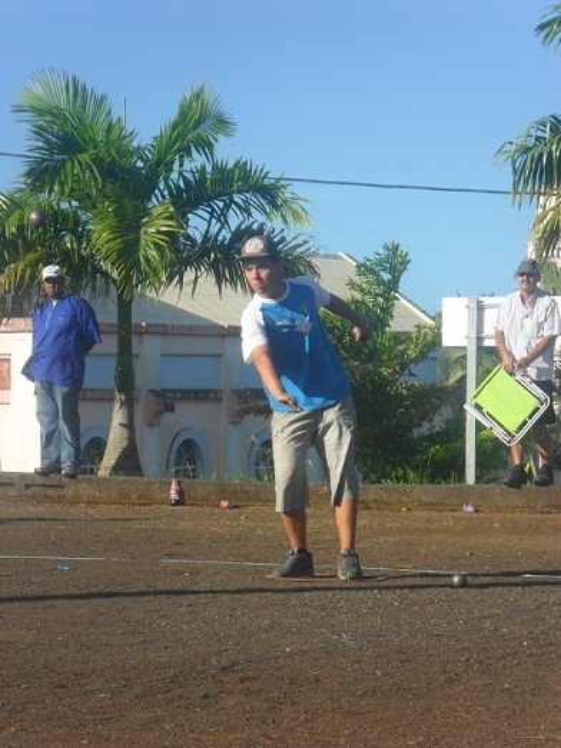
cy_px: 374
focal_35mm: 135
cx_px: 280
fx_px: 2918
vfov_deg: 14.6
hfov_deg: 11.0
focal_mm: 24.5
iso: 80
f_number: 5.9
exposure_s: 1/250
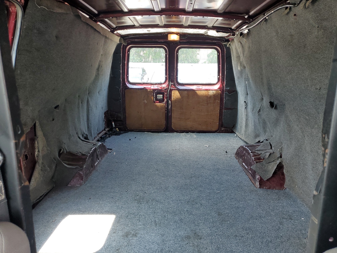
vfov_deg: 53.1
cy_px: 126
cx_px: 168
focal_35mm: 26
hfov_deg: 67.3
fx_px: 253
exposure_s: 1/120
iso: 54
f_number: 1.5
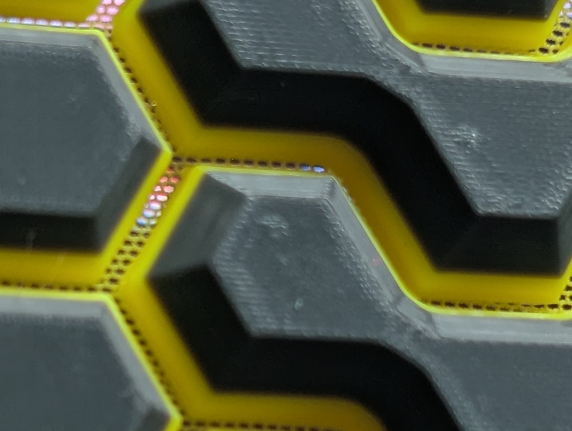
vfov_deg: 7.8
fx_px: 3161
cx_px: 126
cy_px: 433
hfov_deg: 10.3
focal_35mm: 191
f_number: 1.68
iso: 55
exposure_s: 1/31.8
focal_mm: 6.9
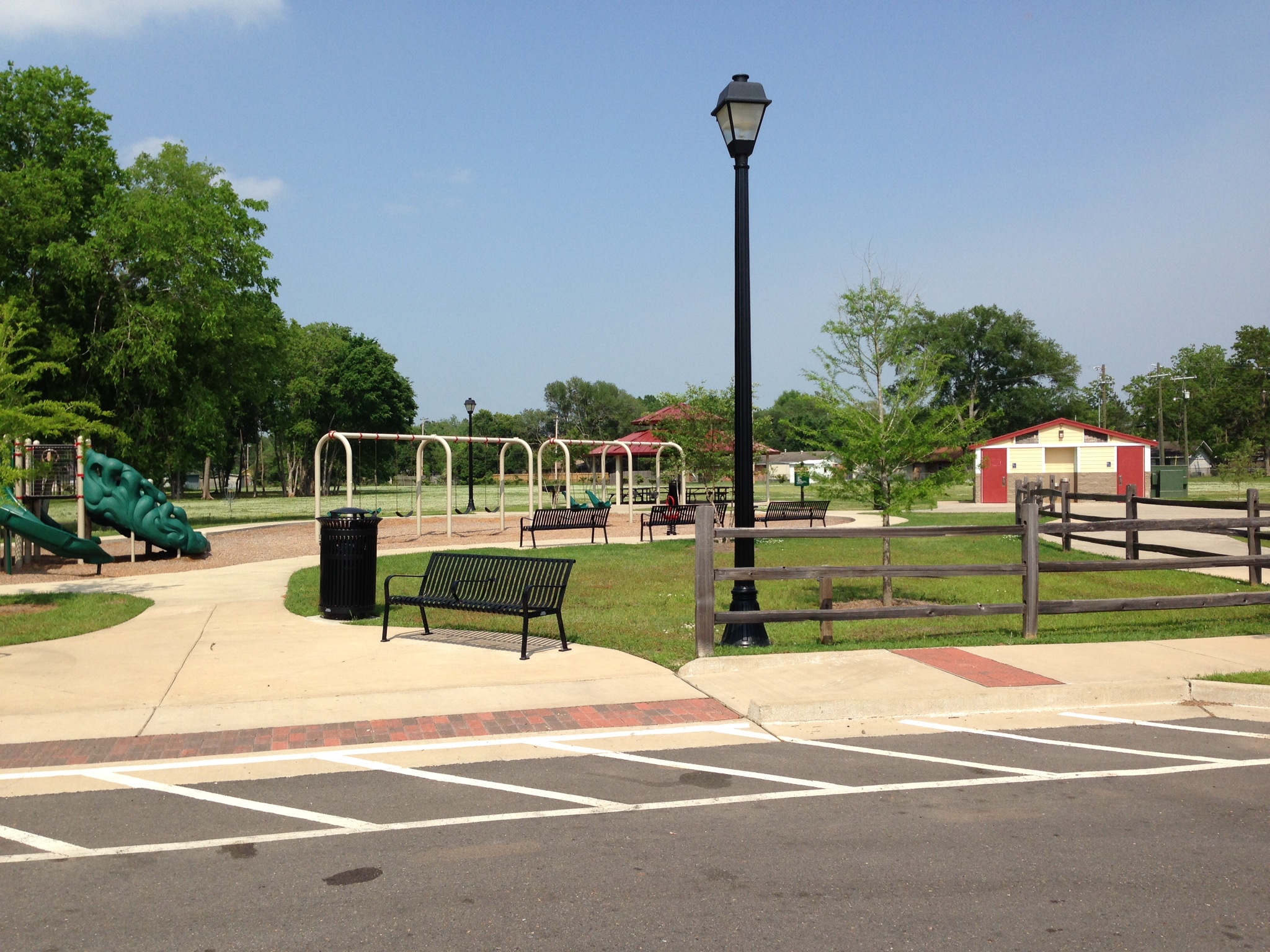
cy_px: 476
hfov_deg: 55.4
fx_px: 1211
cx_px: 635
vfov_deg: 42.9
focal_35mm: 33
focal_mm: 4.12
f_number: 2.4
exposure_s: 1/1938
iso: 50
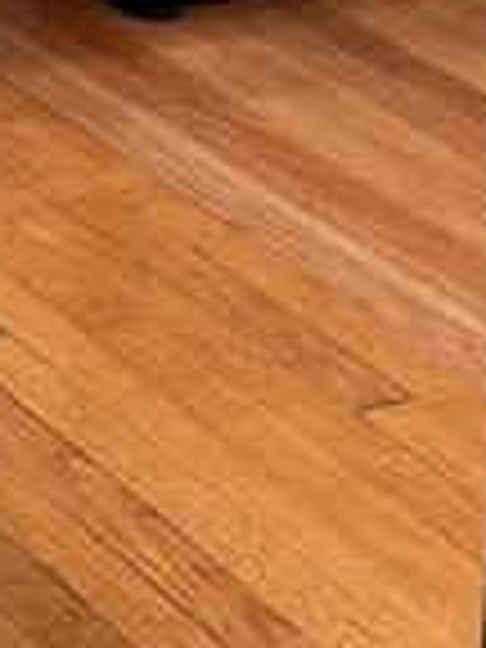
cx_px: -828
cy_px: -1053
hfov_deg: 7.5
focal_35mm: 180
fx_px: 3370
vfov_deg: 9.4
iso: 160
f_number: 1.78
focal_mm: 6.76
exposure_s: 1/120
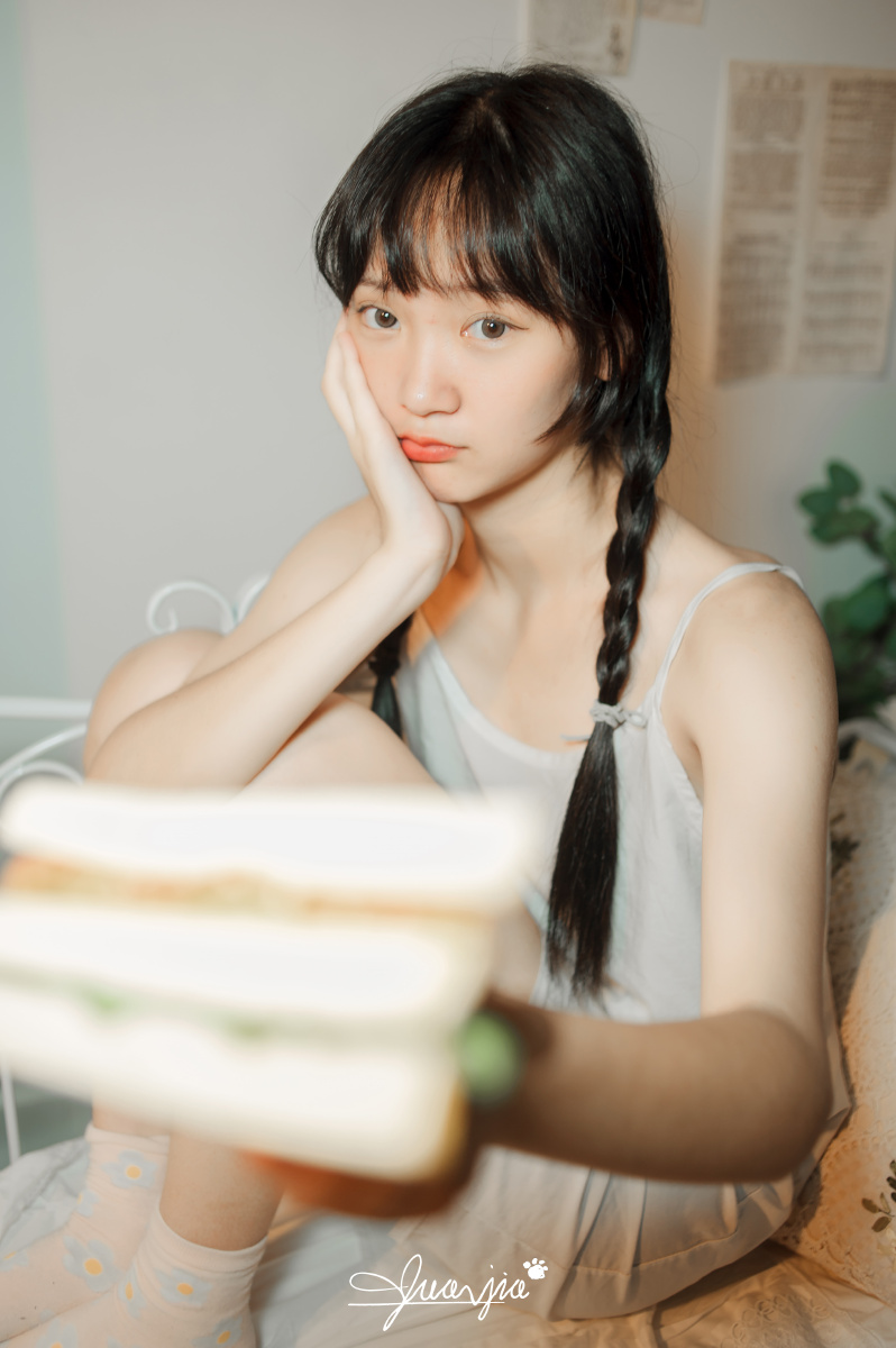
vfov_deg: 54.5
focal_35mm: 35
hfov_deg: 37.8
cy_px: 674
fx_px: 1309
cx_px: 448
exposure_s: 1/60
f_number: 2.8
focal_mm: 35
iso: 100
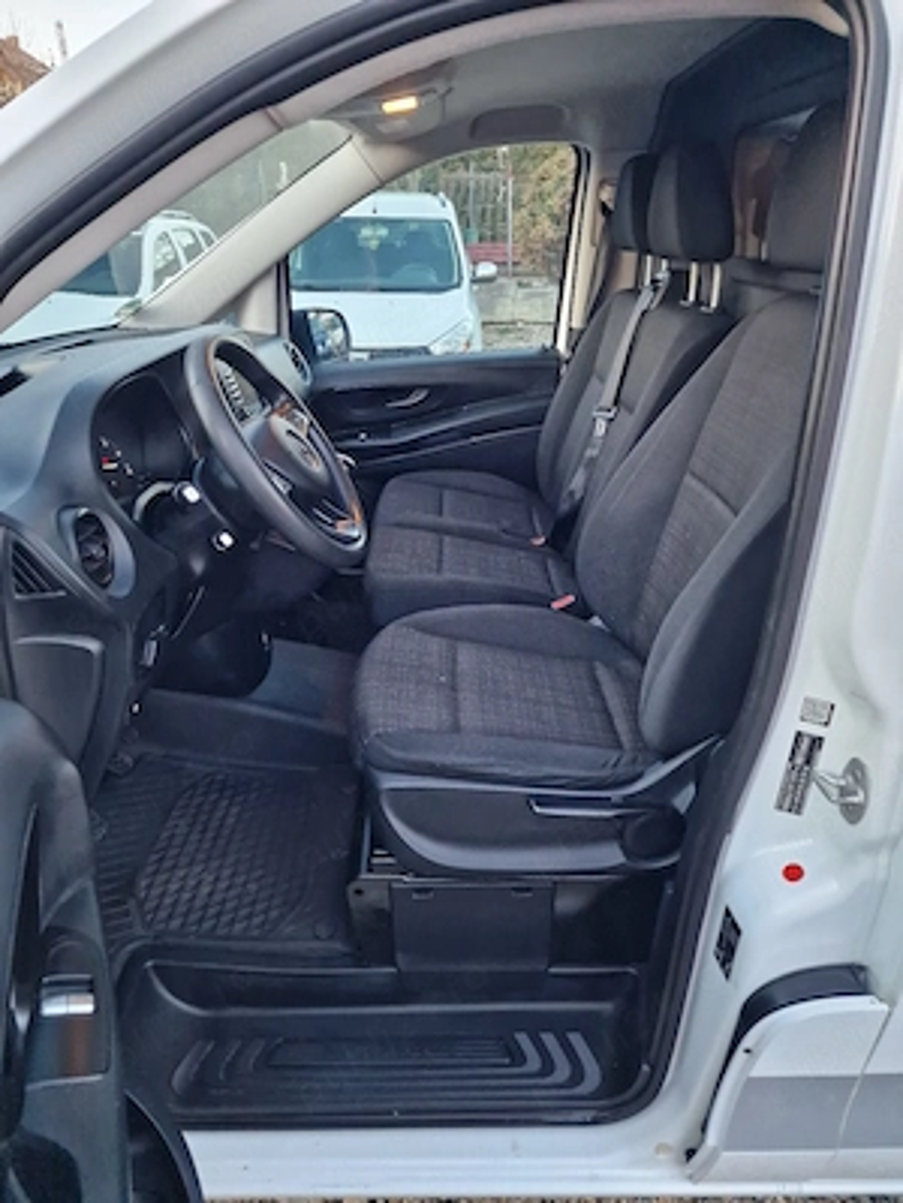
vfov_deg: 73.9
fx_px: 800
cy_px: 602
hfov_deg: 58.9
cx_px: 452
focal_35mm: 23
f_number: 1.8
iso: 400
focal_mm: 6.4
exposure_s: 1/100
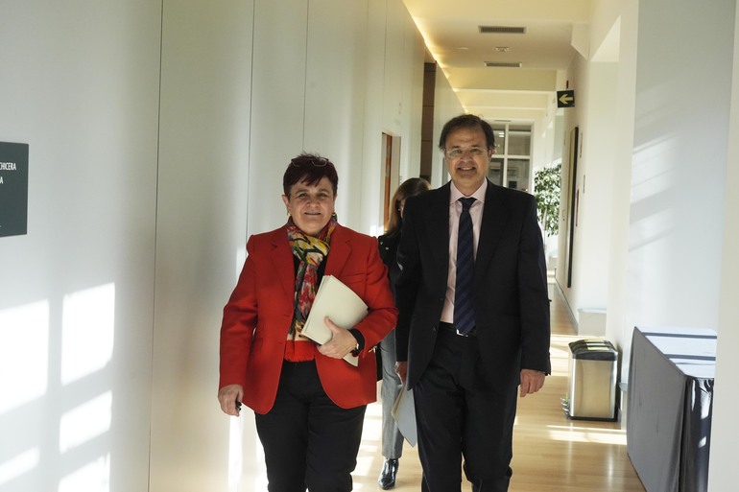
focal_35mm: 56
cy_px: 246
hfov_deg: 35.6
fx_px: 1149
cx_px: 370
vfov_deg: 24.2
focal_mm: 56
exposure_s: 1/500
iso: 3200
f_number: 13
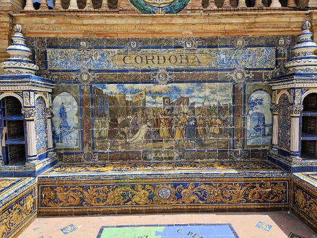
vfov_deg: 58.9
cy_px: 119
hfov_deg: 73.9
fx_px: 211
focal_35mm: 23
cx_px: 158
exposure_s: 1/820
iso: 25
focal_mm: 5.4
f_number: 1.8
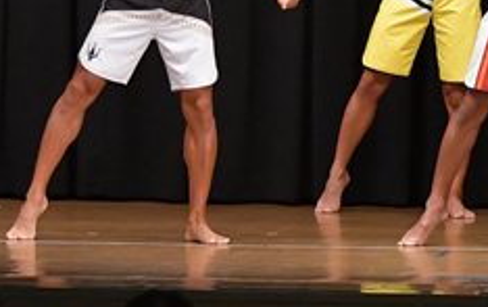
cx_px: 602
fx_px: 5248
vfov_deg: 3.3
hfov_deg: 5.3
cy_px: 50
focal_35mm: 394
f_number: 5.6
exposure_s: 1/400
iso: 6400
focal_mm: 78
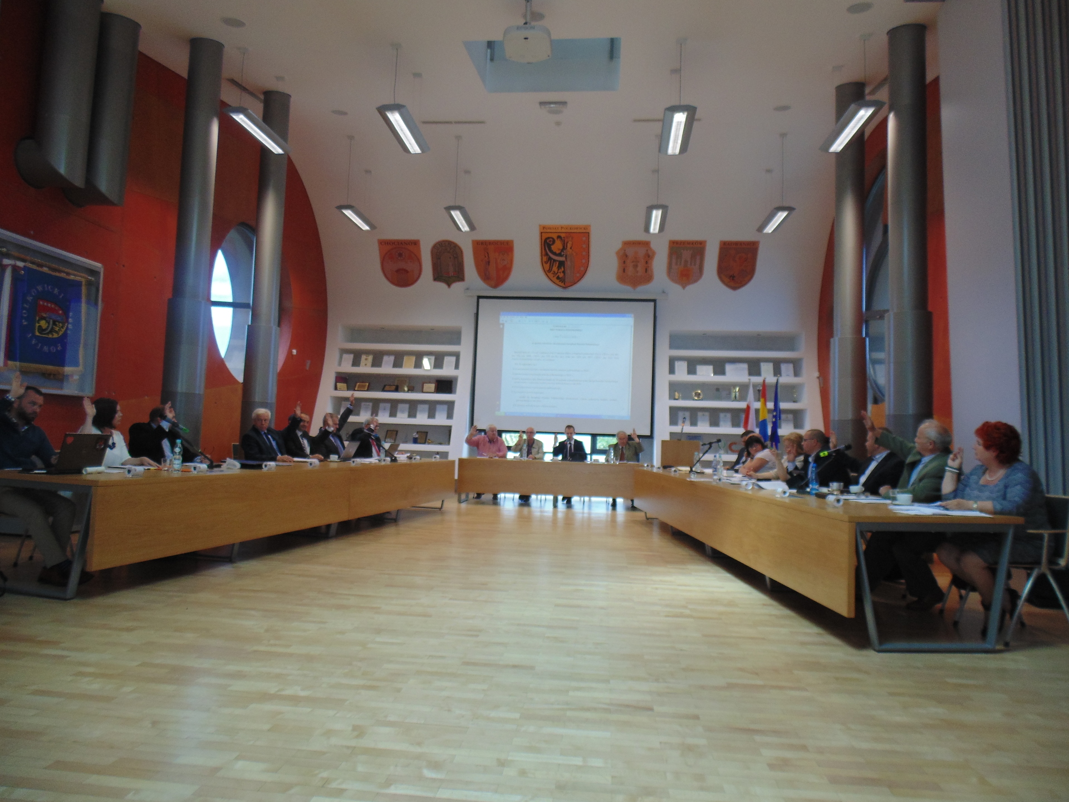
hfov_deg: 76.4
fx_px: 679
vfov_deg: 61.1
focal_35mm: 22
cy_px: 401
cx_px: 534
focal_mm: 4
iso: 80
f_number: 3.1
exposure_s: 1/30
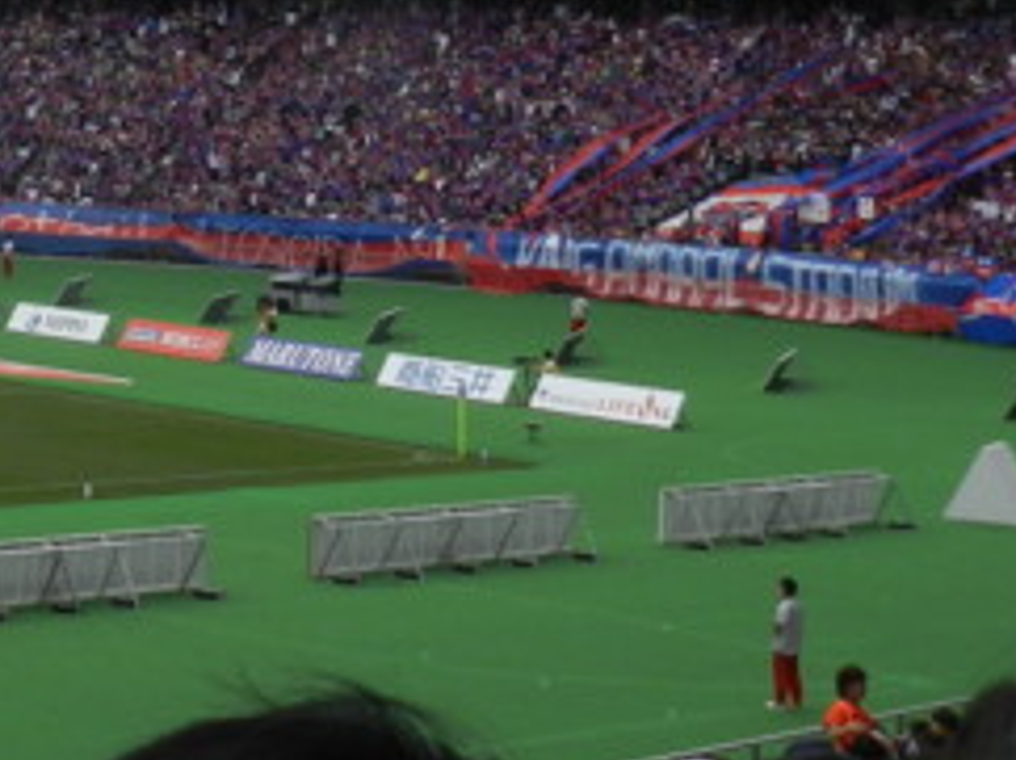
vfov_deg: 13.6
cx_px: -109
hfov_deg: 17.9
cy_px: -88
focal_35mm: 106
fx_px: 3108
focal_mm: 5.6
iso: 160
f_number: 3.7
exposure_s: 1/1000
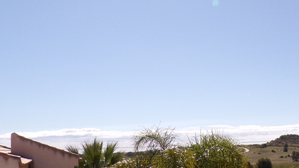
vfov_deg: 21.0
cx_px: 271
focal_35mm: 56
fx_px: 444
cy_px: 151
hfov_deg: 35.0
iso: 80
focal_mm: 4.3
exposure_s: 1/550
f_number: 5.8
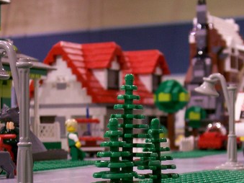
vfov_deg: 14.7
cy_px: 138
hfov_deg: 19.6
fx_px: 705
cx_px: 148
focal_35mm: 100
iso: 160
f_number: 3.2
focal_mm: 8.7
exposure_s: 1/8
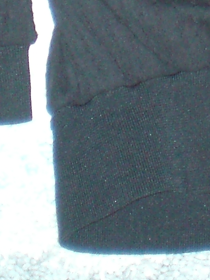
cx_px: 382
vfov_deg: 10.3
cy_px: -332
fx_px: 1390
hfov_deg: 8.3
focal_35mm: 172
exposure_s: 1/60
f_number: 3.1
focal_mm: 6.3
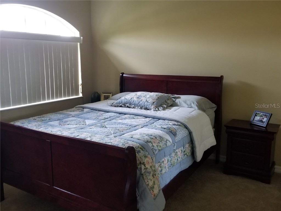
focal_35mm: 26
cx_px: 140
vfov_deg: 53.1
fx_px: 211
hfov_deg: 67.3
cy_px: 106
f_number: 1.7
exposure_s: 1/13
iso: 200
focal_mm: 4.25
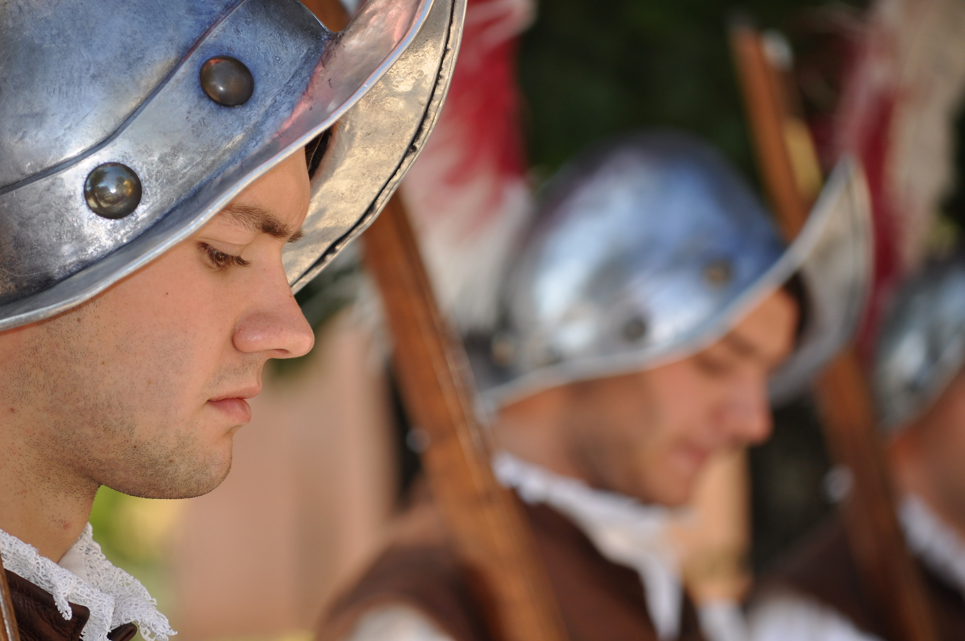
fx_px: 5020
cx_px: 482
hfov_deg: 11.0
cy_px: 320
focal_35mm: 188
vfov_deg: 7.3
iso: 200
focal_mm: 125
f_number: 5
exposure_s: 1/200
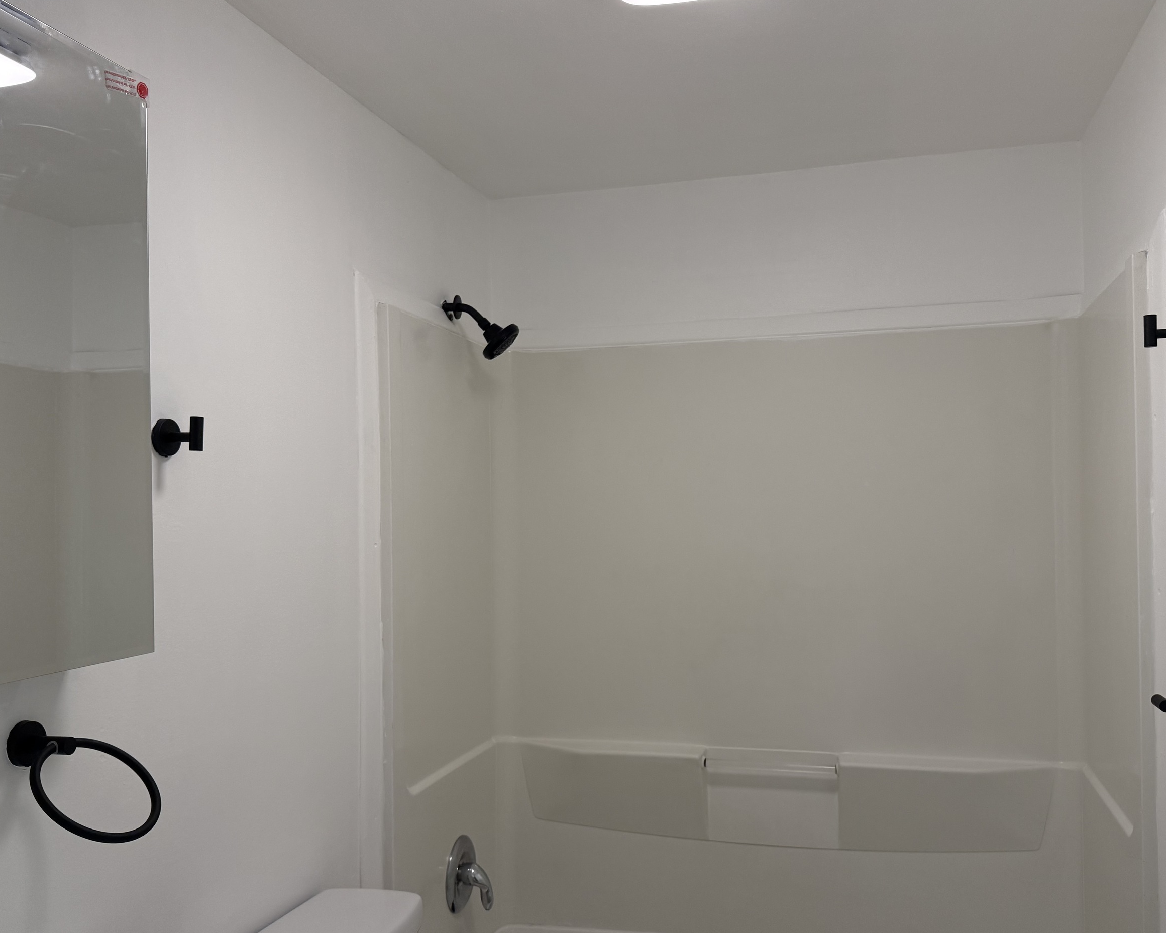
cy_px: 485
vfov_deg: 47.1
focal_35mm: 31
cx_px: 594
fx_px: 1070
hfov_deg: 57.2
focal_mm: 6.76
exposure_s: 1/236
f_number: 1.78
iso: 160
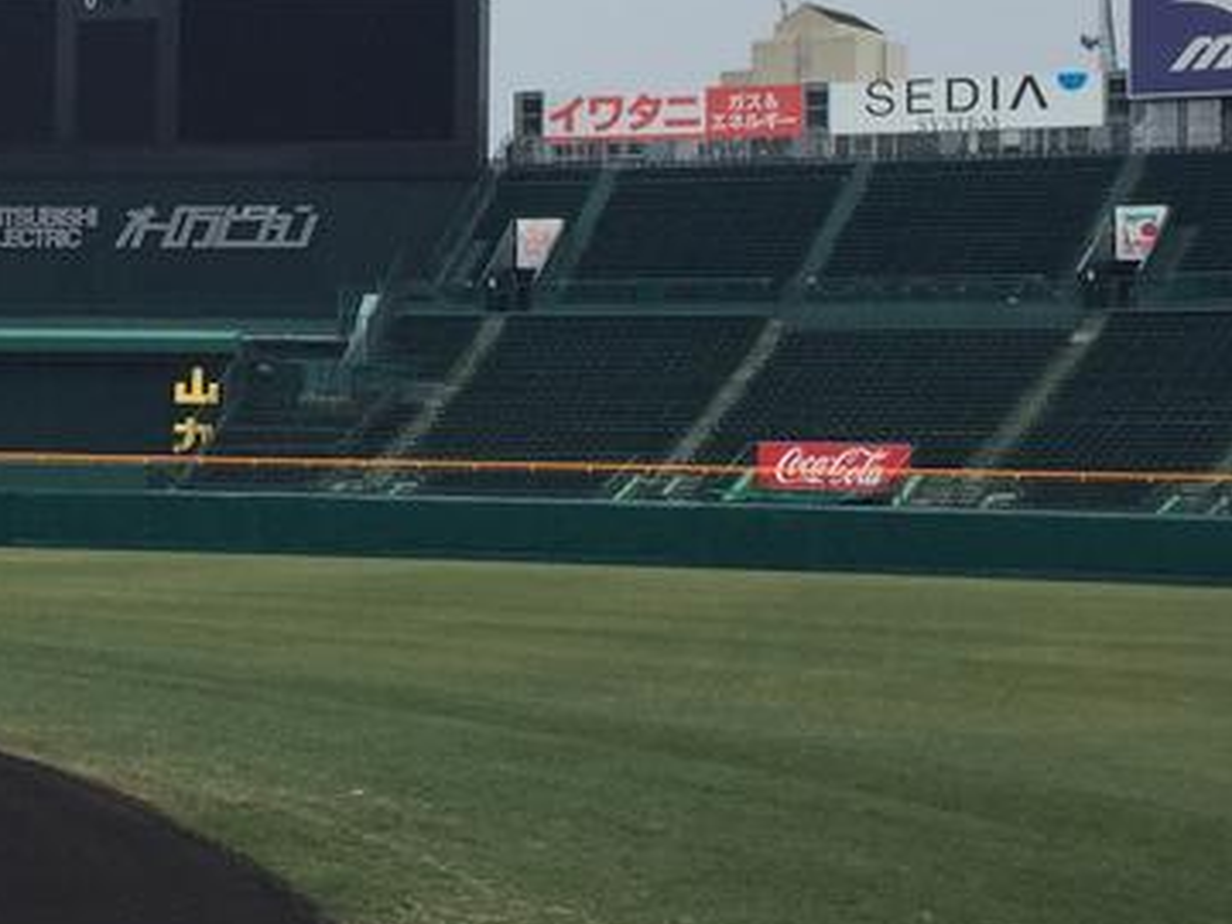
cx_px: 75
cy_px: 226
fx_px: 3096
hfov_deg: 21.9
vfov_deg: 16.9
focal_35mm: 87
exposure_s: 1/659
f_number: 2.2
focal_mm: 4.15
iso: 32
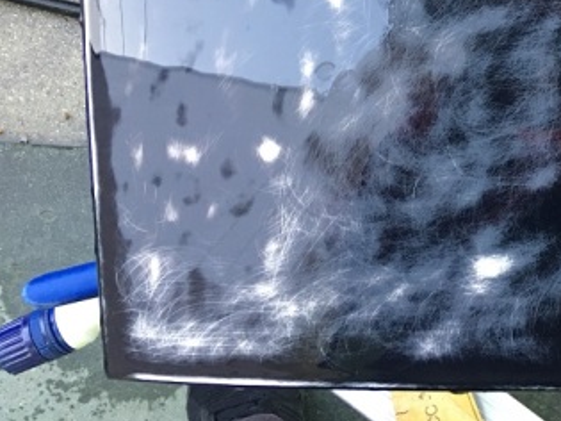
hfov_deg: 30.3
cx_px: 566
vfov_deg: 24.3
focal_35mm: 59
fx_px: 956
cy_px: 61
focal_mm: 4.15
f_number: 2.2
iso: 100
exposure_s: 1/15
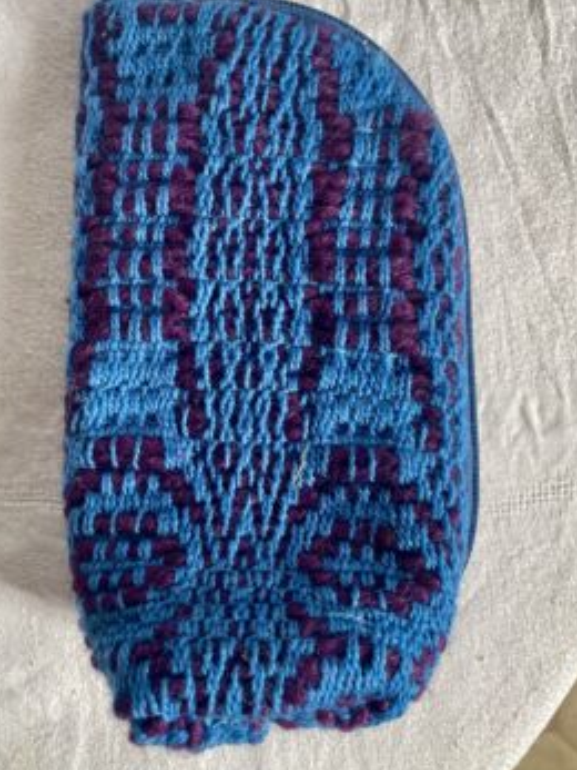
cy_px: 371
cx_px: 284
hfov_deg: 46.8
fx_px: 667
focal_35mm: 30
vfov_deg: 60.0
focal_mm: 4.2
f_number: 1.6
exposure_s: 1/118
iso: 125
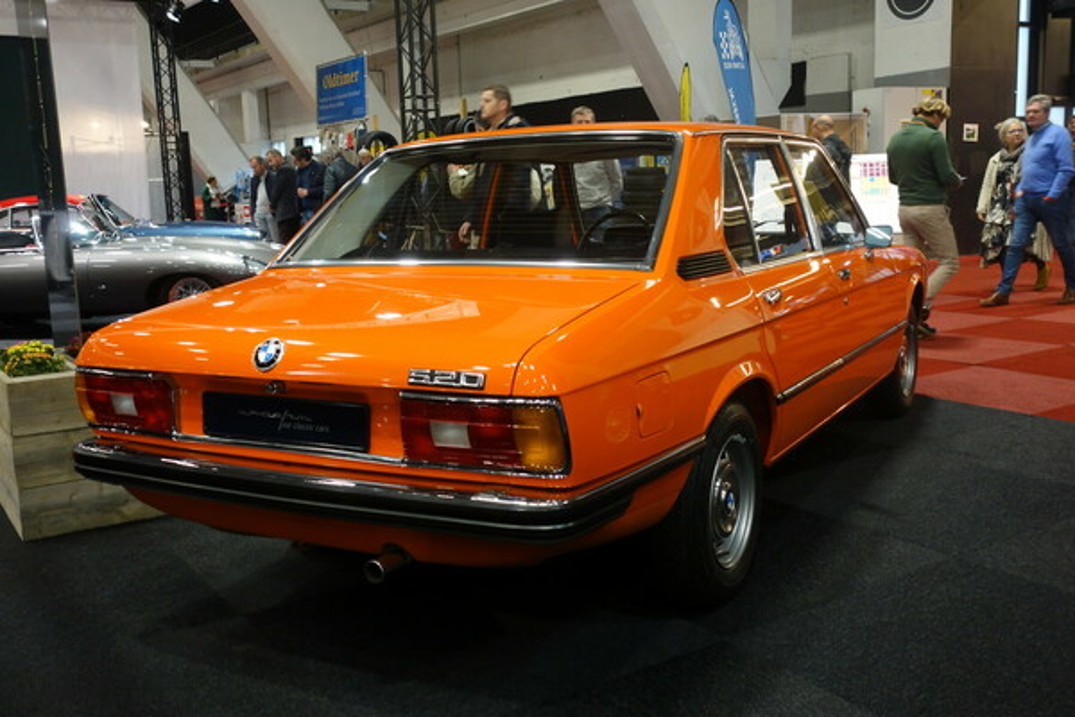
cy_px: 358
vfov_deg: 37.9
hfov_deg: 54.4
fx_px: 1045
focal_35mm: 35
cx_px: 538
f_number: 2.8
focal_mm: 13.09
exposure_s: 1/40
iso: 500
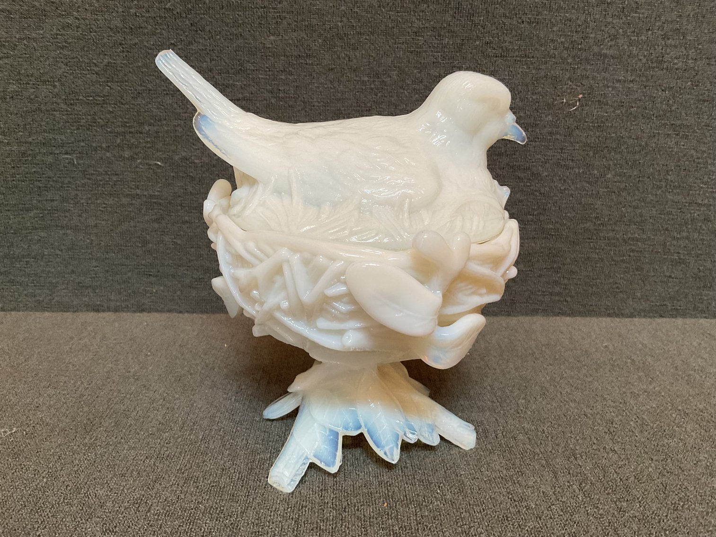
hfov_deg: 61.7
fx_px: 600
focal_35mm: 29
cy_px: 268
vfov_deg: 48.2
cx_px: 358
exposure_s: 1/60
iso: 125
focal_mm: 3
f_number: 1.8
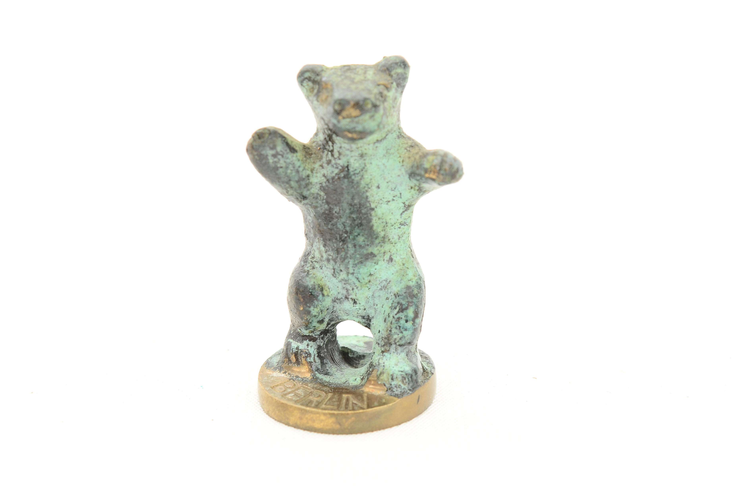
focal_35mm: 82
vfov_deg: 16.5
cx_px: 367
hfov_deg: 24.7
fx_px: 1679
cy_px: 243
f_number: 10
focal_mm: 55
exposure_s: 1/60
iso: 320
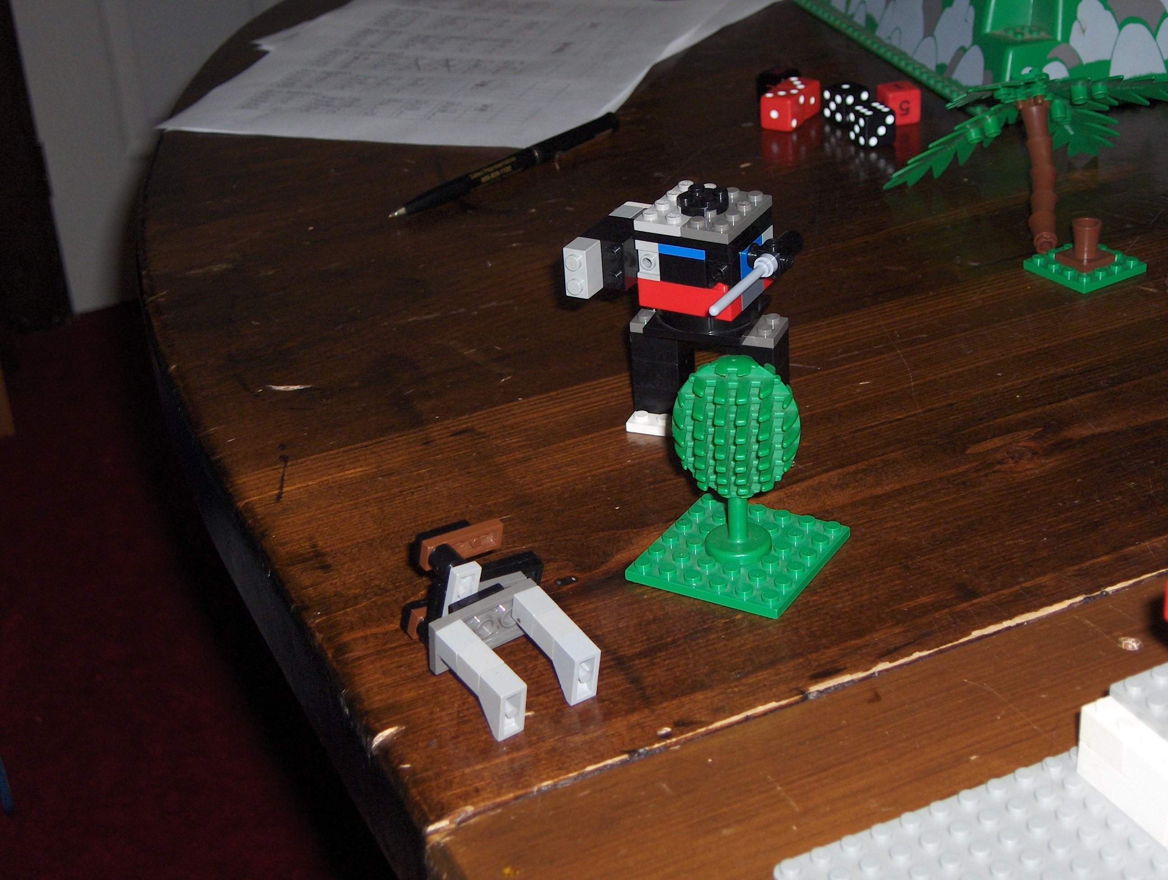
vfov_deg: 26.6
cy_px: 440
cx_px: 584
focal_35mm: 55
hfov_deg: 34.9
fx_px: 1859
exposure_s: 1/90
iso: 100
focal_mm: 11.4
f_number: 3.2
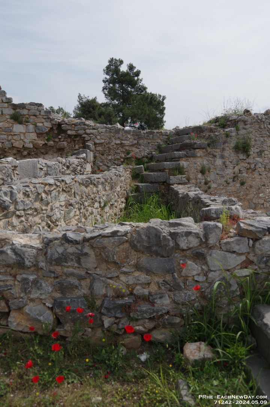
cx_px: 135
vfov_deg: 60.3
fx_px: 349
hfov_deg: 42.3
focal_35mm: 31
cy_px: 204
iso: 200
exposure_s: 1/1600
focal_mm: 21
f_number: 5.6
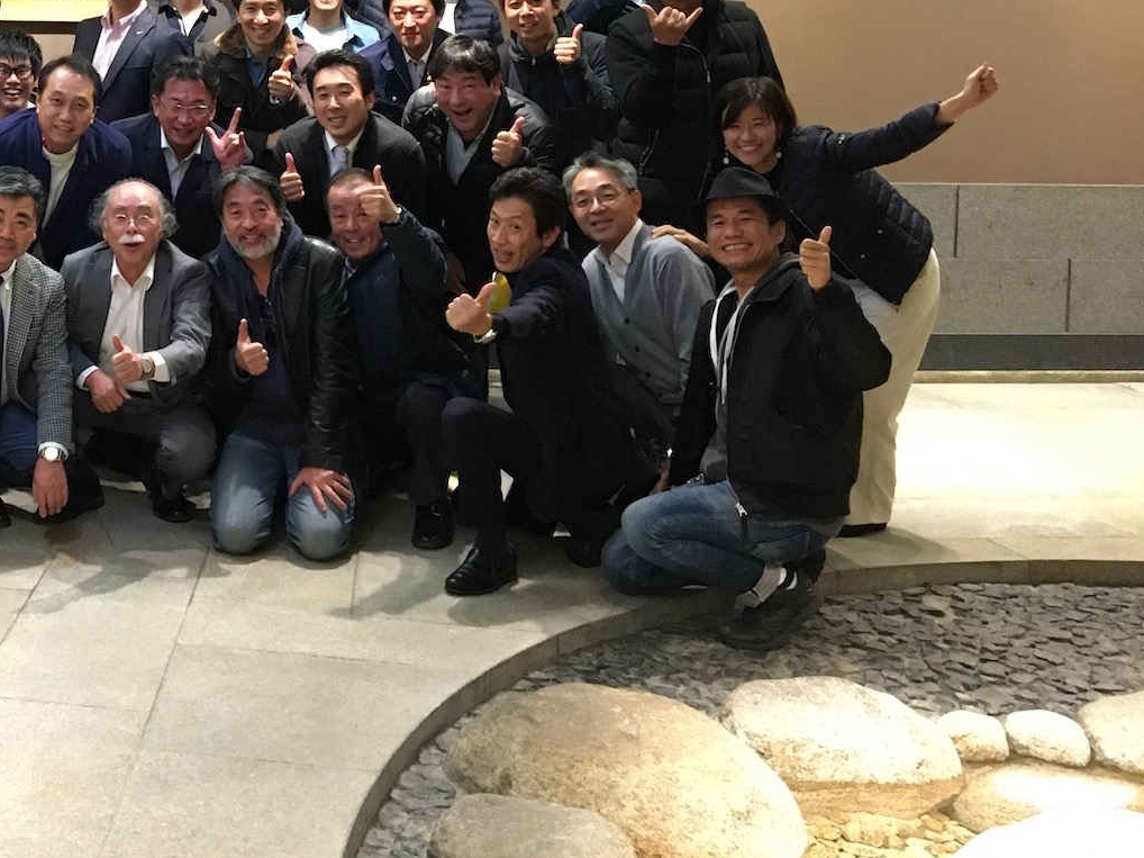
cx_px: 43
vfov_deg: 24.6
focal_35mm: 57
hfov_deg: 31.6
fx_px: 1883
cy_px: 26
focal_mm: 4.15
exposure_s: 1/20
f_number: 2.2
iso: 200
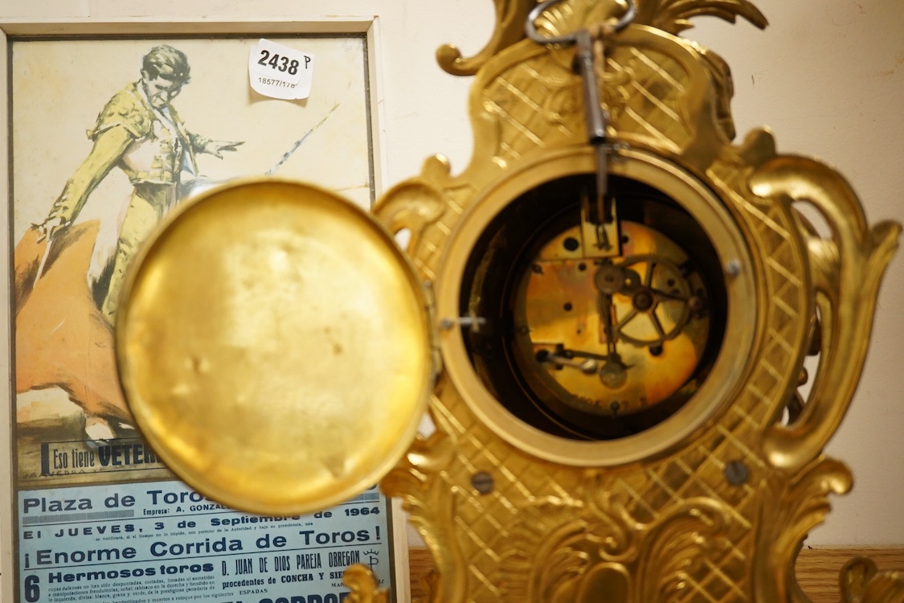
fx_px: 1130
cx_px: 452
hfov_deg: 43.6
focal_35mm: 45
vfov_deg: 29.9
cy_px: 302
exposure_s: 1/160
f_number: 4.5
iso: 2500
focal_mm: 30
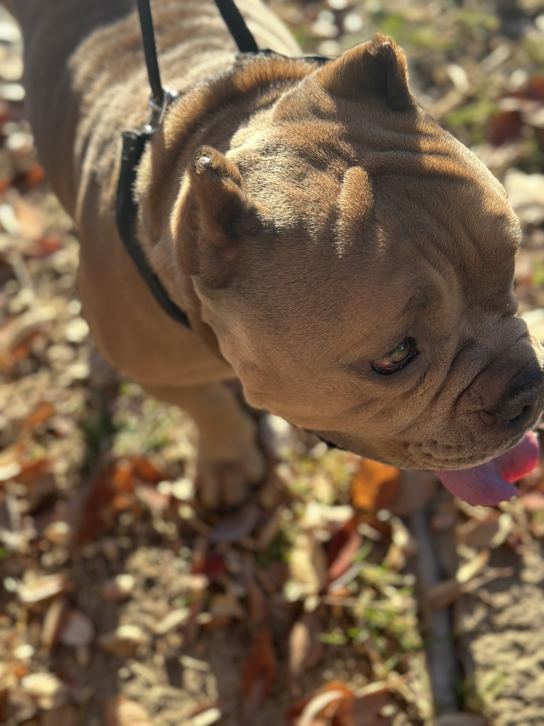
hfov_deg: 30.3
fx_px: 1006
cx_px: 272
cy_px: 363
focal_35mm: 48
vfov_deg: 39.7
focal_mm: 6.86
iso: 80
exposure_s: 1/1199
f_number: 1.78
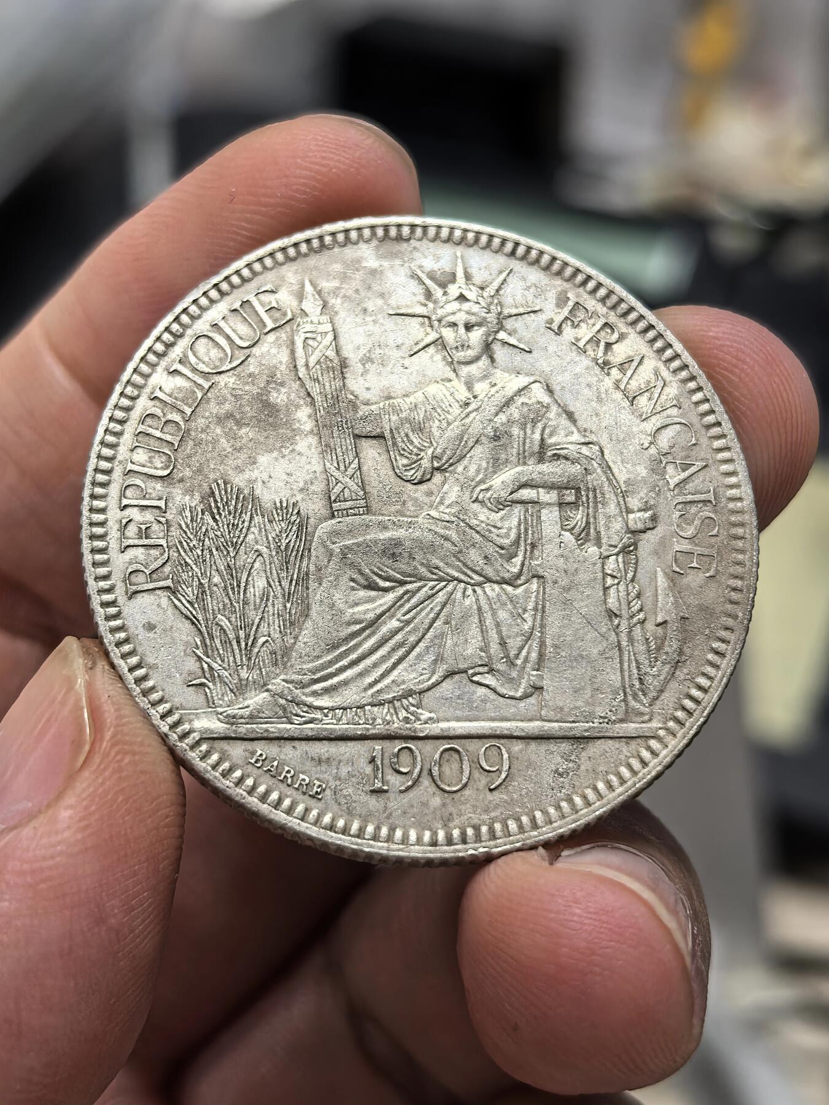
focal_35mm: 54
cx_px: 414
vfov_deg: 35.5
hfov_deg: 27.0
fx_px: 1724
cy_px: 552
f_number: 2
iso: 250
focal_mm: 6.98
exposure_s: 1/100
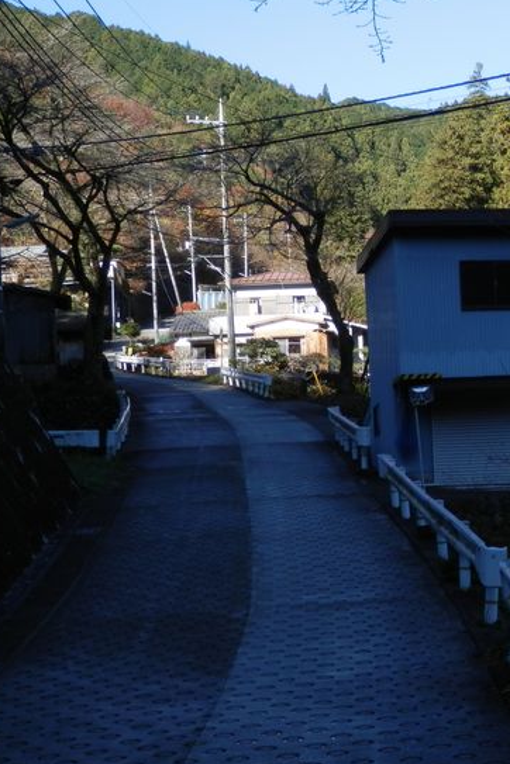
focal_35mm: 69
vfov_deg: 29.2
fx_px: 1466
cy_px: 402
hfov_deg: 19.0
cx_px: 544
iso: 80
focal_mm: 8
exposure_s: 1/250
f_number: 3.8
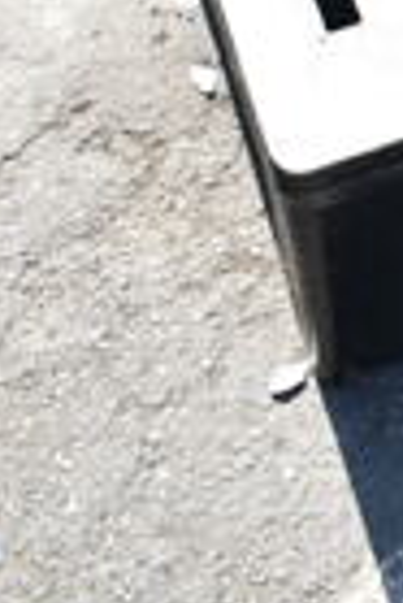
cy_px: -354
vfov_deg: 18.8
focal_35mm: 93
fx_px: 1558
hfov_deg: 13.9
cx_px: 581
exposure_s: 1/125
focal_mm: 18
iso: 100
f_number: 5.6
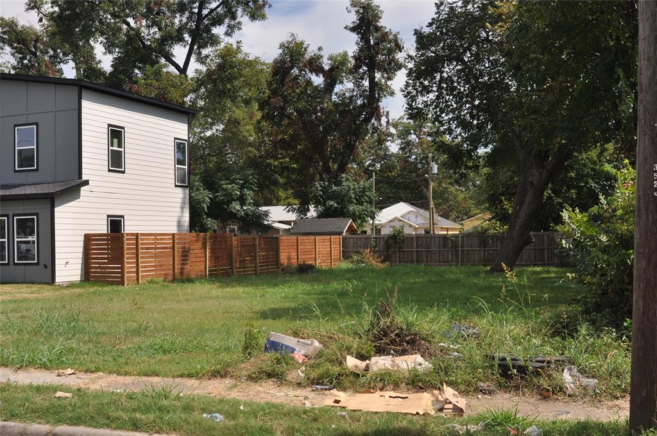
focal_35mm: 46
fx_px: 848
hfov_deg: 42.4
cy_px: 218
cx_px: 328
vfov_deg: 28.9
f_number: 9
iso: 200
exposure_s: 1/320
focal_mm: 31
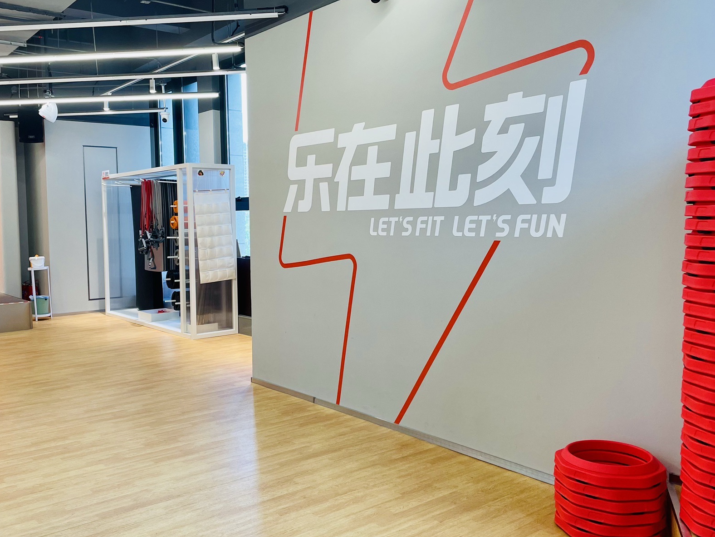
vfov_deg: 42.9
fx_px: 682
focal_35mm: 33
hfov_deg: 55.2
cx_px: 312
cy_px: 266
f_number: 1.6
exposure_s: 1/100
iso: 100
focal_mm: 4.2
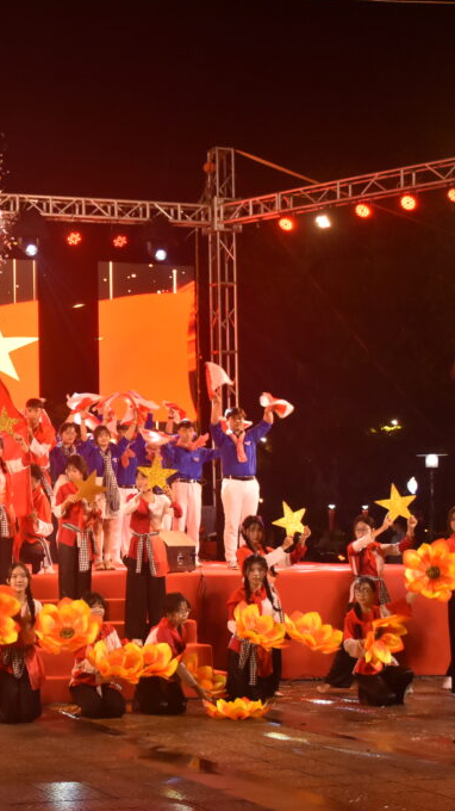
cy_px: 405
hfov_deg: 16.3
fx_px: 1524
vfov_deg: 29.8
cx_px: -89
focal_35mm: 71
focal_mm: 30
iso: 640
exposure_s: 1/100
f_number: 4
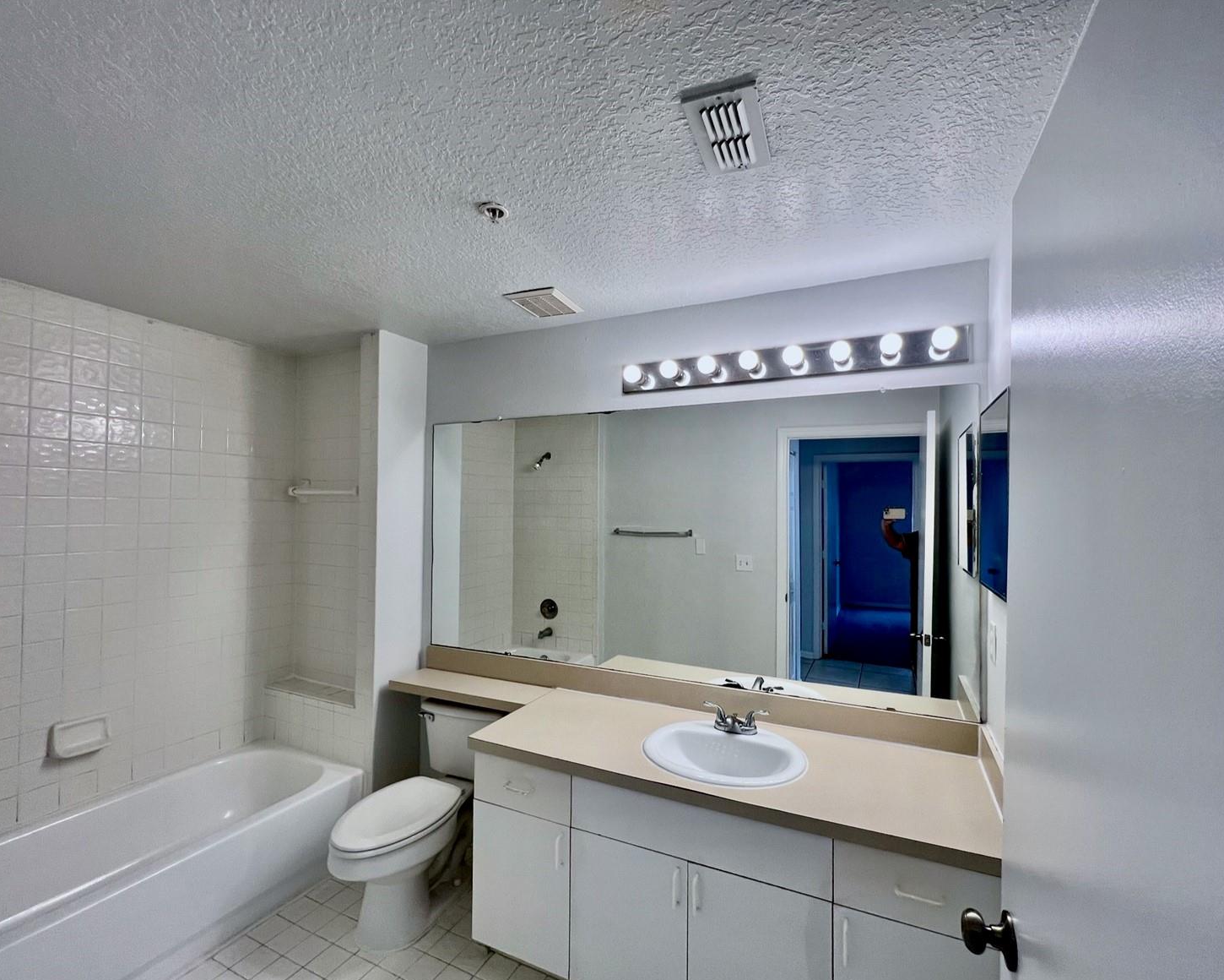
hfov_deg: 100.6
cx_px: 645
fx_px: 507
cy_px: 505
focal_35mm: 14
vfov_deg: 88.0
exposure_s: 1/120
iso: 50
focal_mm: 1.57
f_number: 1.8
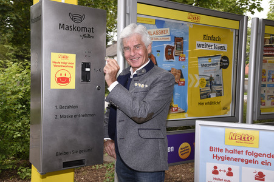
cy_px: 91
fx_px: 289
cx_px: 137
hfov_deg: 50.7
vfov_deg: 35.0
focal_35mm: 38
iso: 160
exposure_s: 1/100
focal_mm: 38
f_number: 8
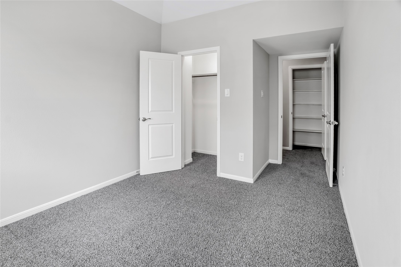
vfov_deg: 72.1
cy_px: 134
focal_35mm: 16
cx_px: 200
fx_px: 184
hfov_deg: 95.0
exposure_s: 1/640
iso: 500
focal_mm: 11
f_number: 8
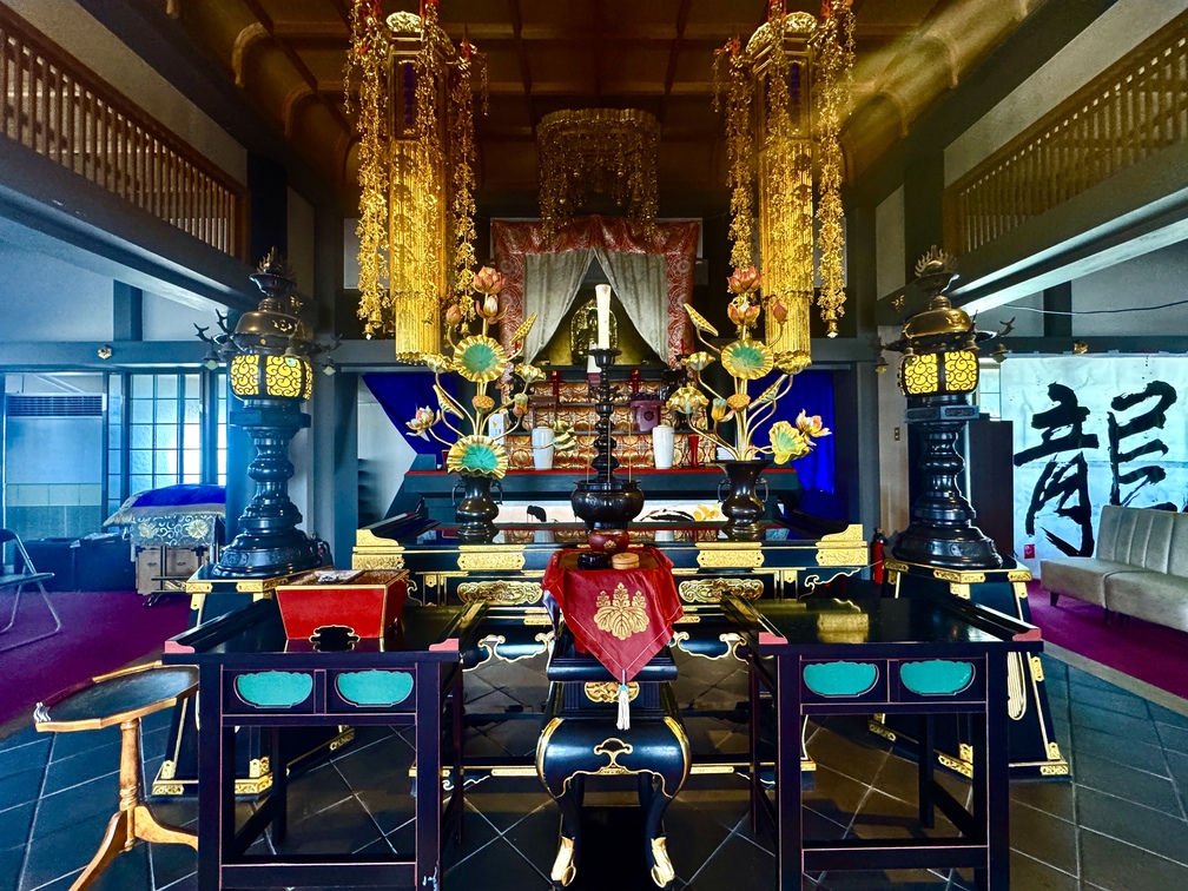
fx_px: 480
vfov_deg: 85.7
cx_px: 594
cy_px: 446
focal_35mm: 14
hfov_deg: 102.1
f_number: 2.2
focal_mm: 2.22
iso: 500
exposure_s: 1/60
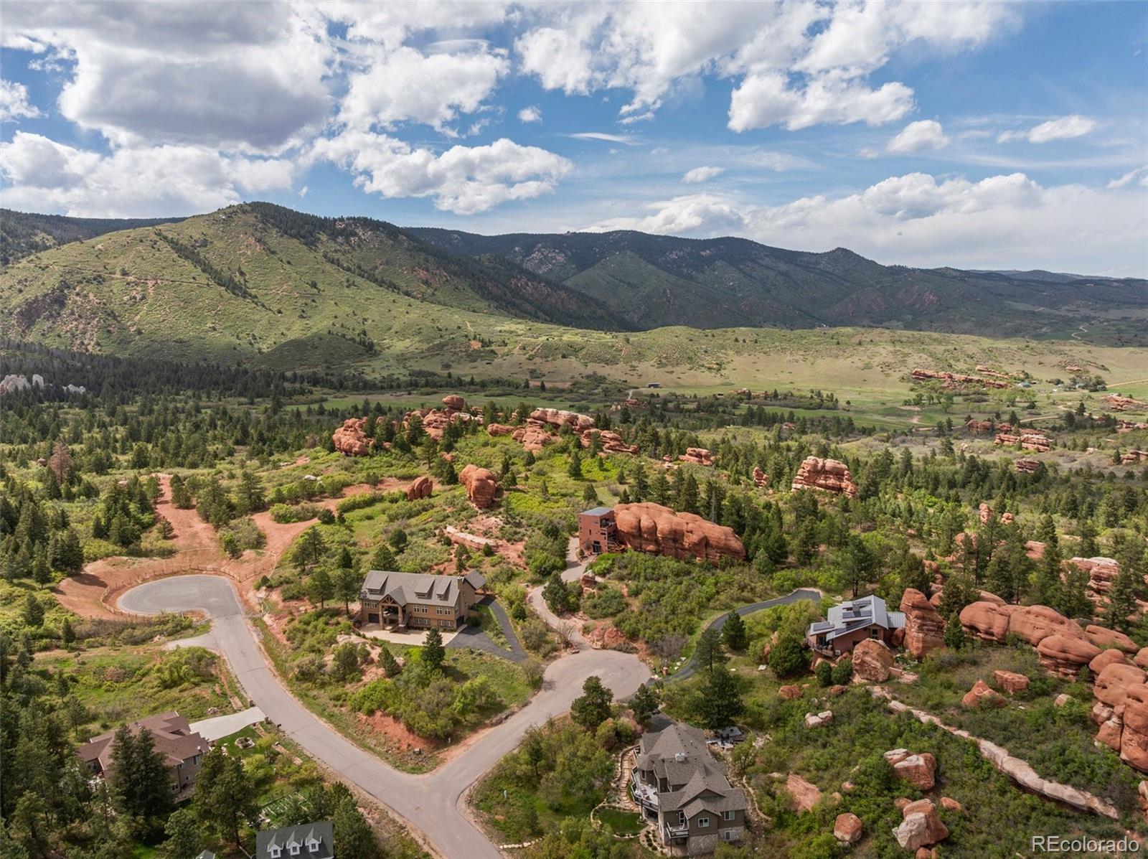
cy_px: 430
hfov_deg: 71.6
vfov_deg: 56.7
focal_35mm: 24
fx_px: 795
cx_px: 574
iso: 150
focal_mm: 12.29
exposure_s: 1/1600
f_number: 2.8
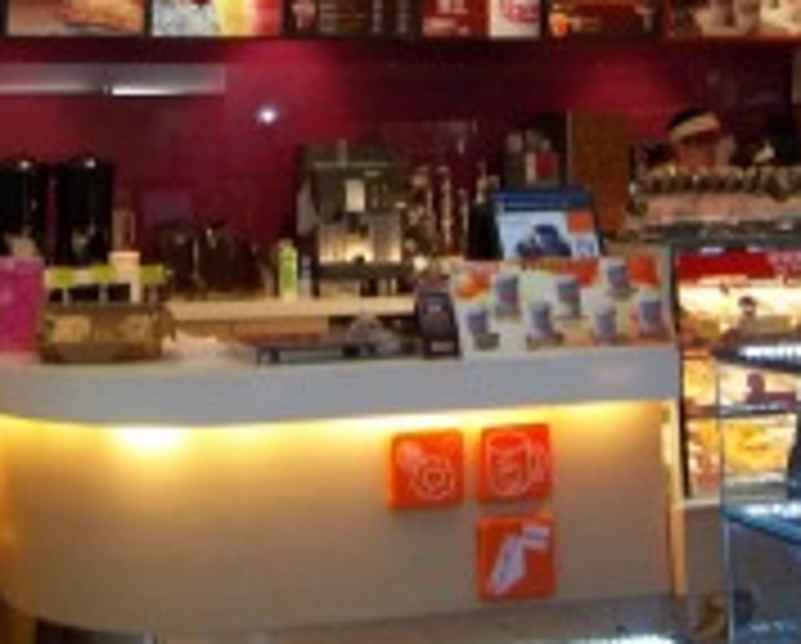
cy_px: -72
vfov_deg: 21.1
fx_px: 1638
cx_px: 284
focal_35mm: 69
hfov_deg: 27.3
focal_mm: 5.05
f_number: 3.5
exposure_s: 1/30
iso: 160
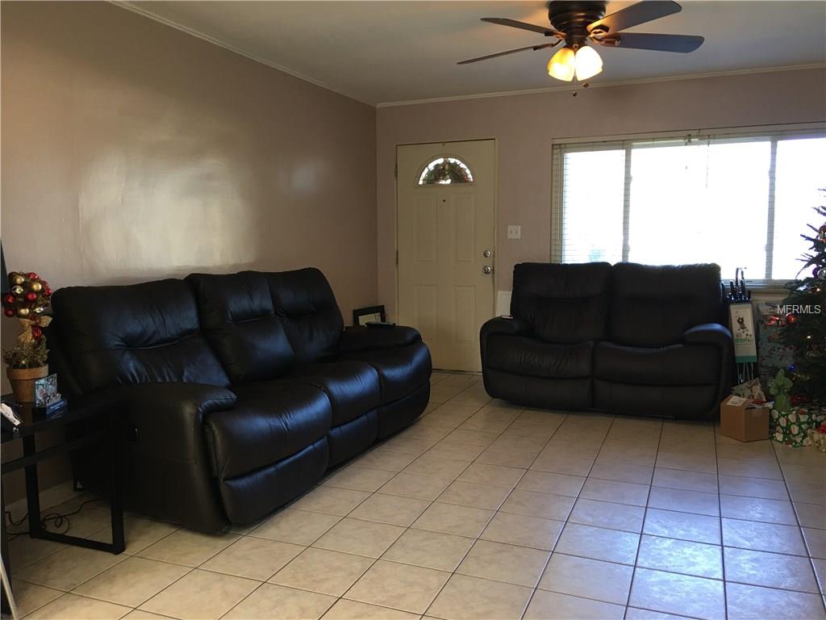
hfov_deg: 61.7
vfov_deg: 48.2
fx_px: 692
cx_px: 413
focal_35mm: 29
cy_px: 310
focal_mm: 4.15
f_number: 2.2
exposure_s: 1/15
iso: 25
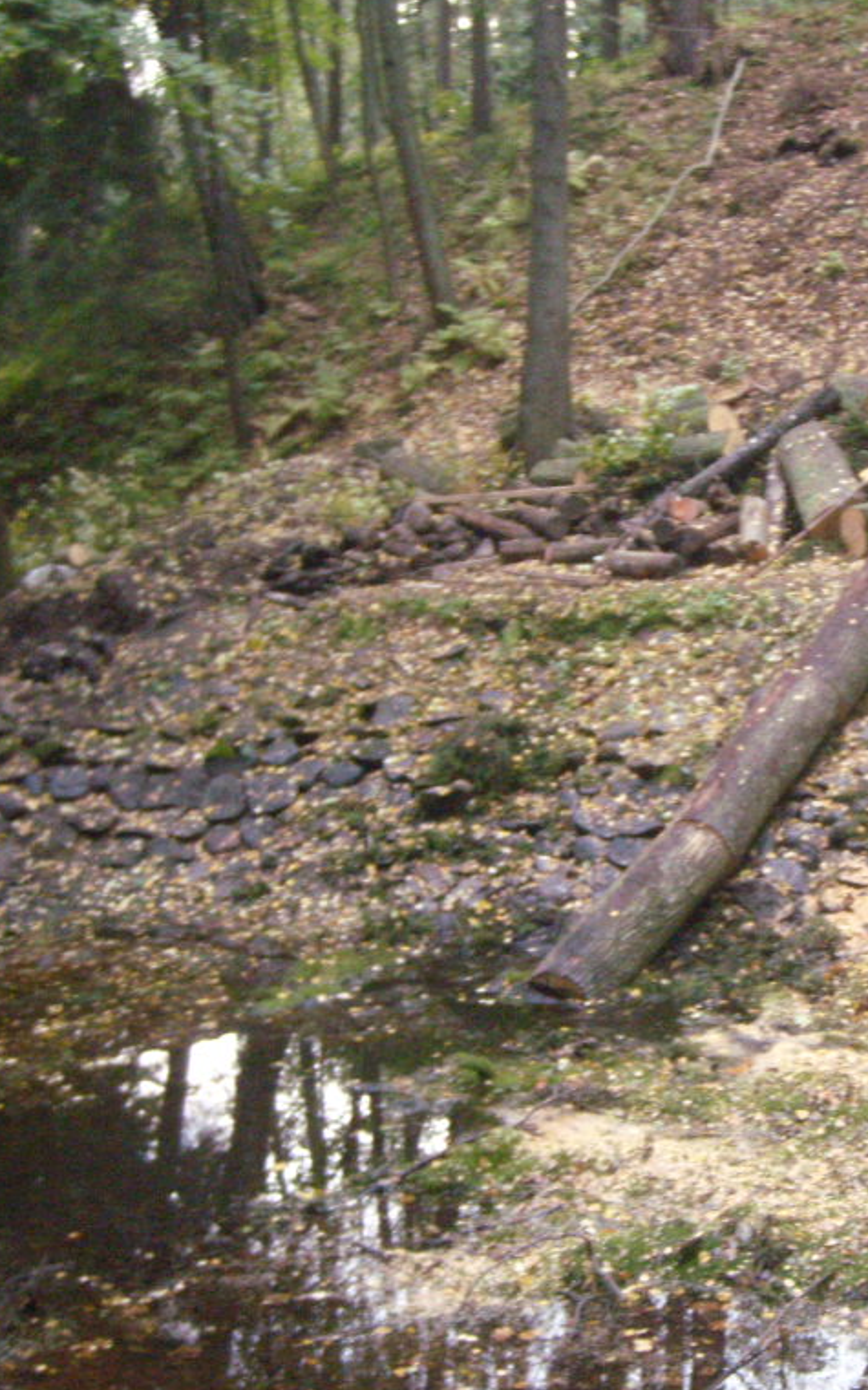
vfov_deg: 40.3
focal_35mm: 50
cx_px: 853
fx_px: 1892
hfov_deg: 24.7
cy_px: 691
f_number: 2.8
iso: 800
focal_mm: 5.8
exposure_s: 1/30
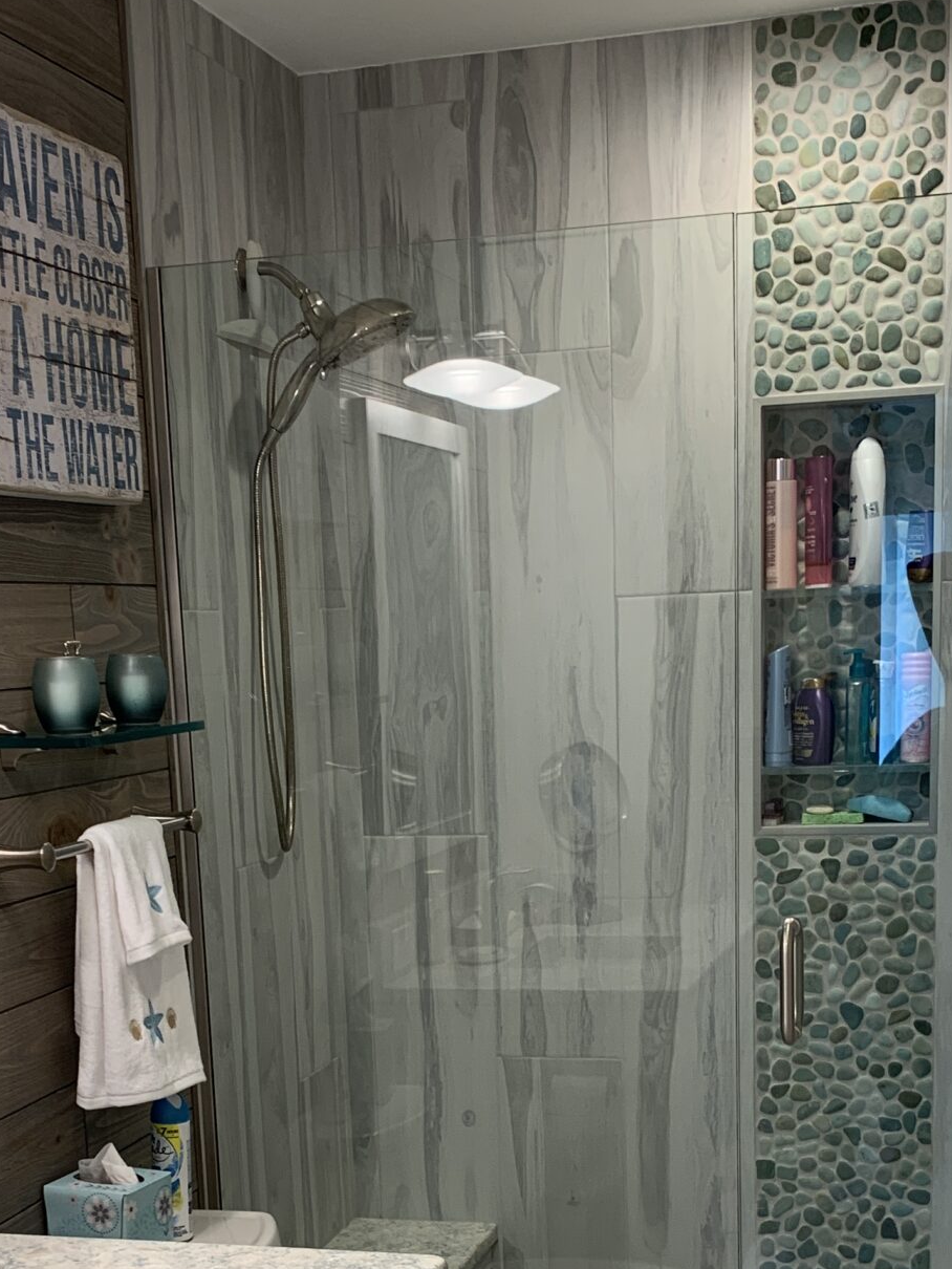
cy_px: 1077
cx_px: 413
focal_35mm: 55
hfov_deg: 26.5
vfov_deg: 33.5
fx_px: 2016
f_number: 1.8
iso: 50
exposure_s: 1/60
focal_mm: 4.25
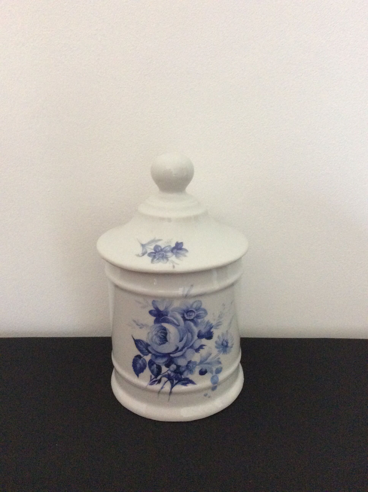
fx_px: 455
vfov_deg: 56.9
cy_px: 246
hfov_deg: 44.1
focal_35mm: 32
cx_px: 184
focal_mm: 3.3
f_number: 2.4
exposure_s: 1/17
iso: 320
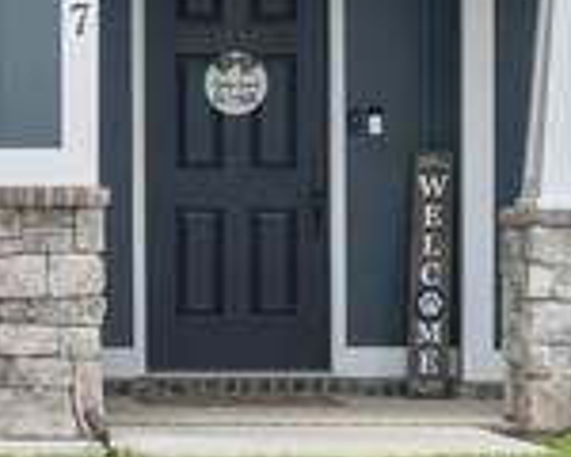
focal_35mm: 280
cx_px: -190
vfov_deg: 5.5
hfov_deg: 6.8
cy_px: -143
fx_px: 4732
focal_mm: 35
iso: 320
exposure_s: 1/640
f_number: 7.1
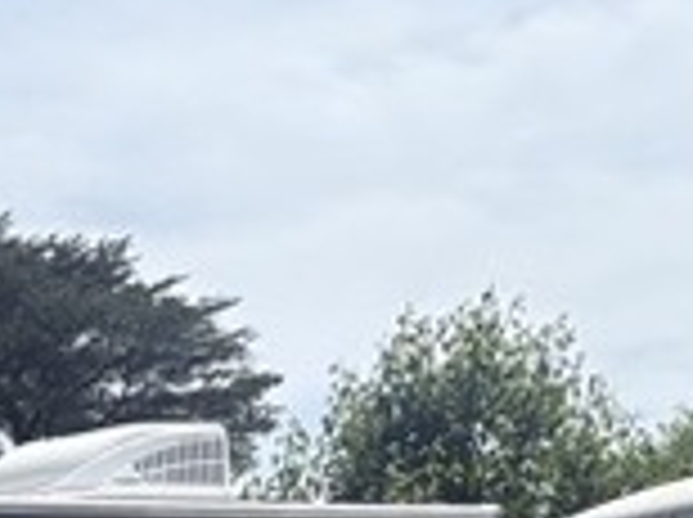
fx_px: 3378
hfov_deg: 10.1
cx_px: -1030
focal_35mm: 169
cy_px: 1036
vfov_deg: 8.3
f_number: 1.6
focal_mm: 5.96
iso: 50
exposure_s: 1/4329
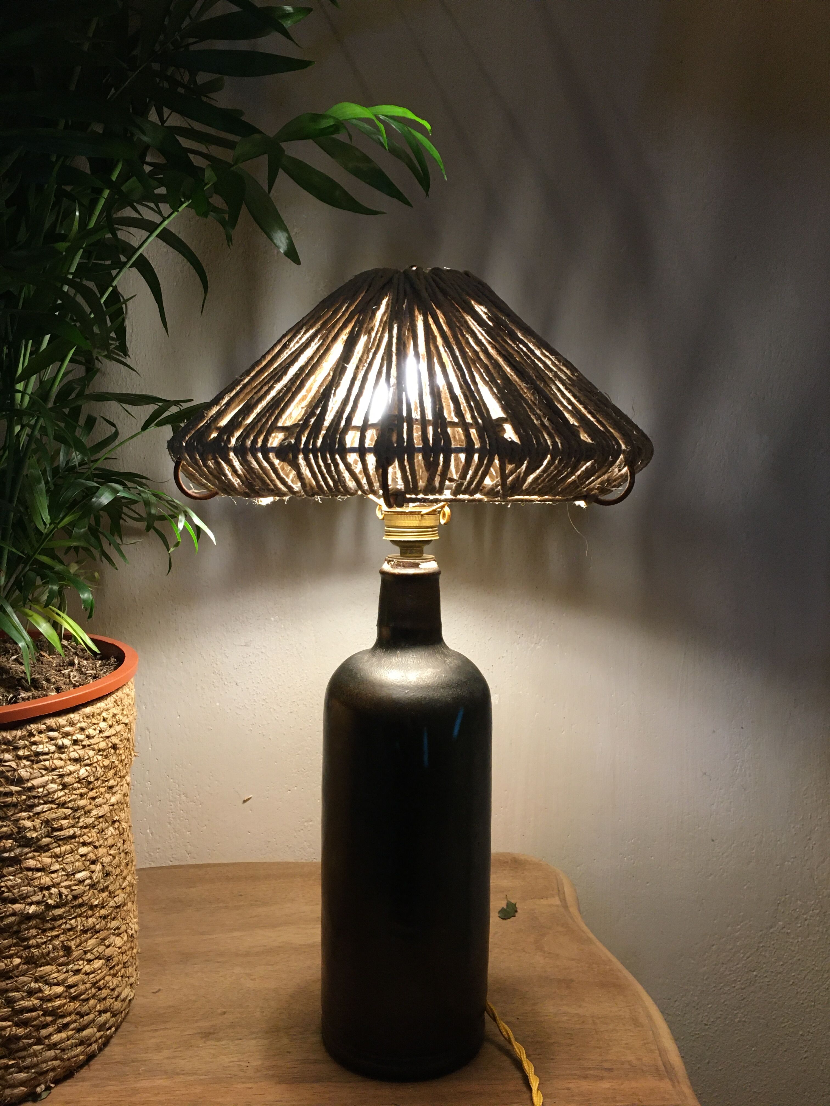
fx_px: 927
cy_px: 553
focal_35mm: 29
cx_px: 415
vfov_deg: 61.7
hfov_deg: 48.2
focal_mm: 4.15
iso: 125
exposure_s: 1/33
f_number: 2.2
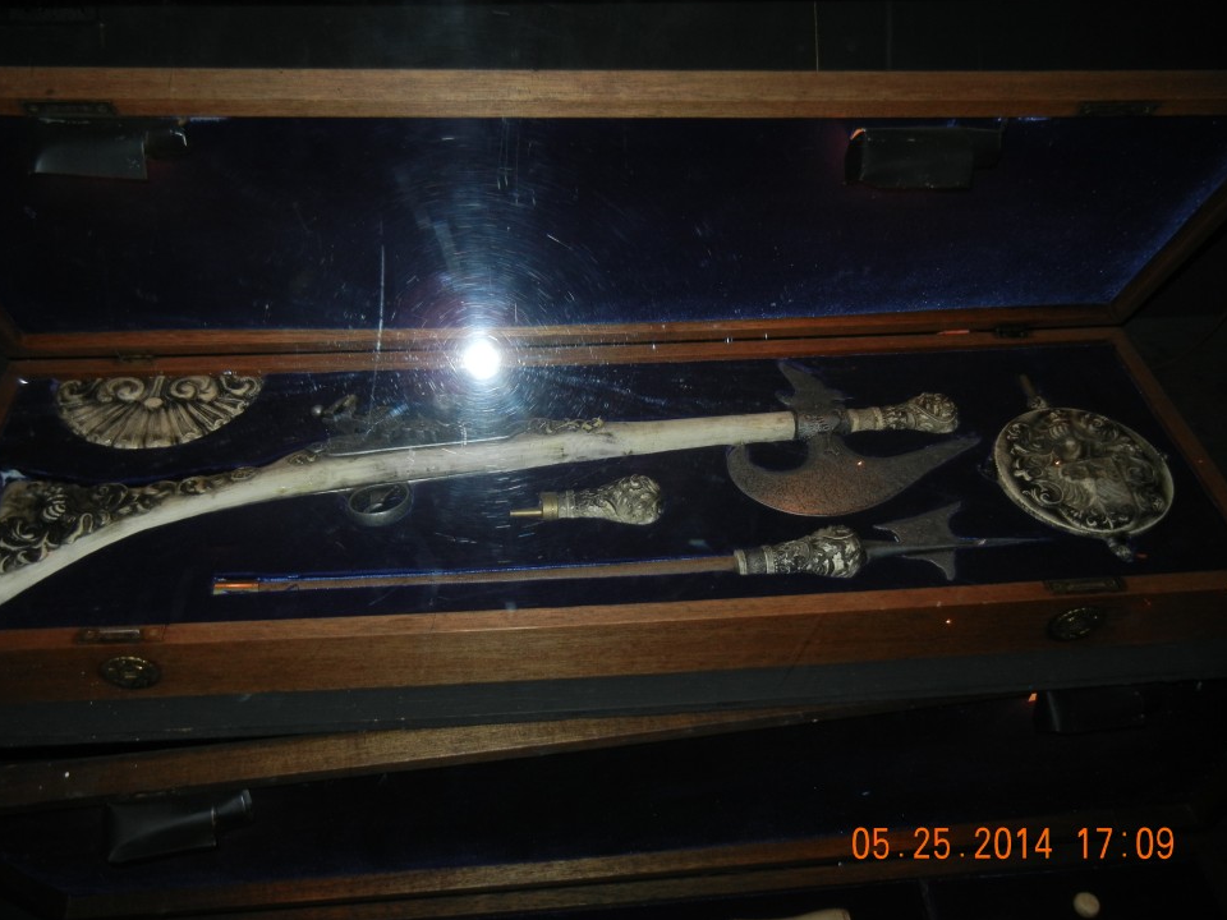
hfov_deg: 56.8
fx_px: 1134
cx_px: 599
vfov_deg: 44.2
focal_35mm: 32
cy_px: 455
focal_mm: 5.4
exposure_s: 1/30
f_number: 3.5
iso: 200
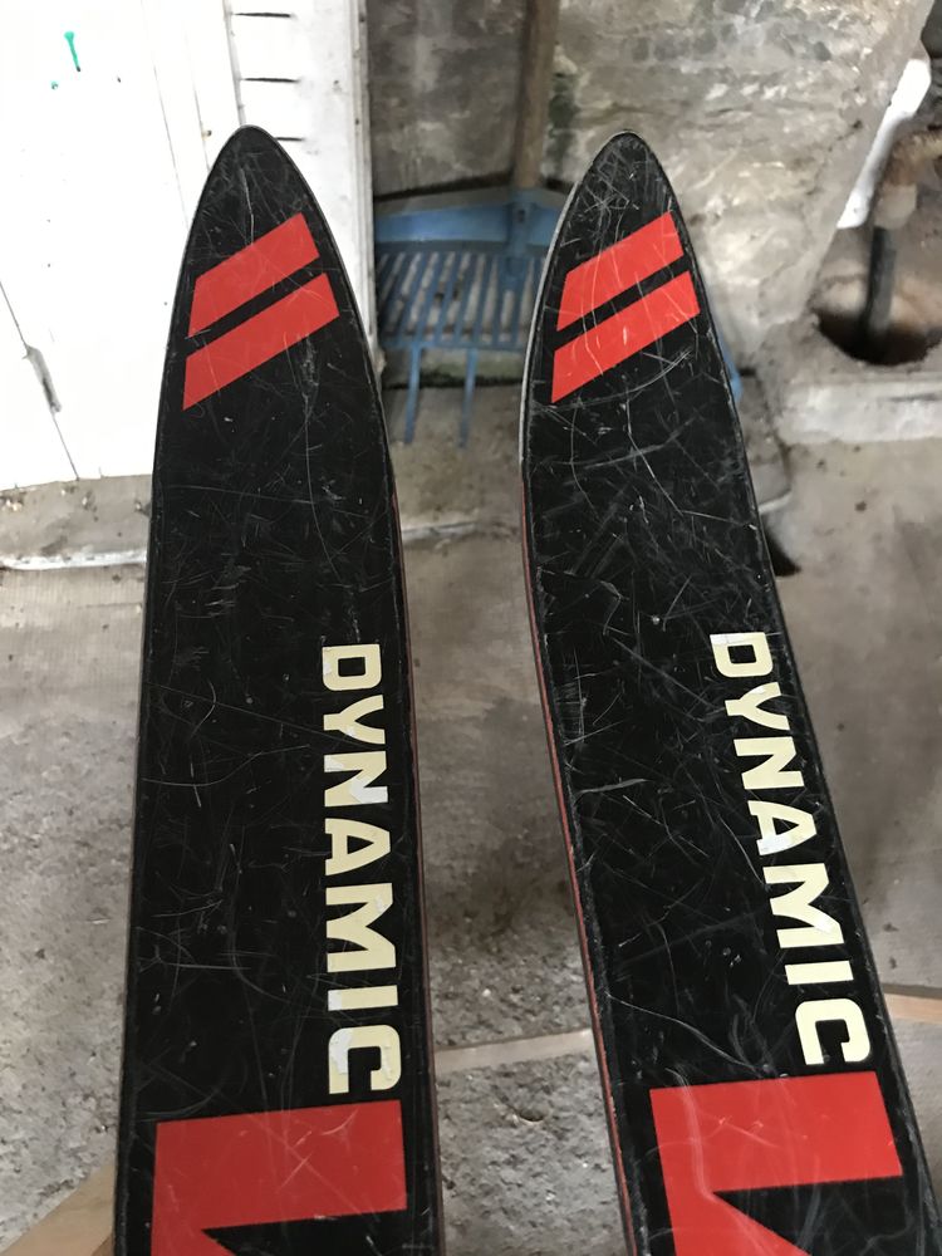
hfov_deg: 49.7
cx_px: 471
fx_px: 1016
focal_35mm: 28
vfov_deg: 63.4
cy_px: 628
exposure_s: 1/9
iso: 100
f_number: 1.8
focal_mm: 3.99
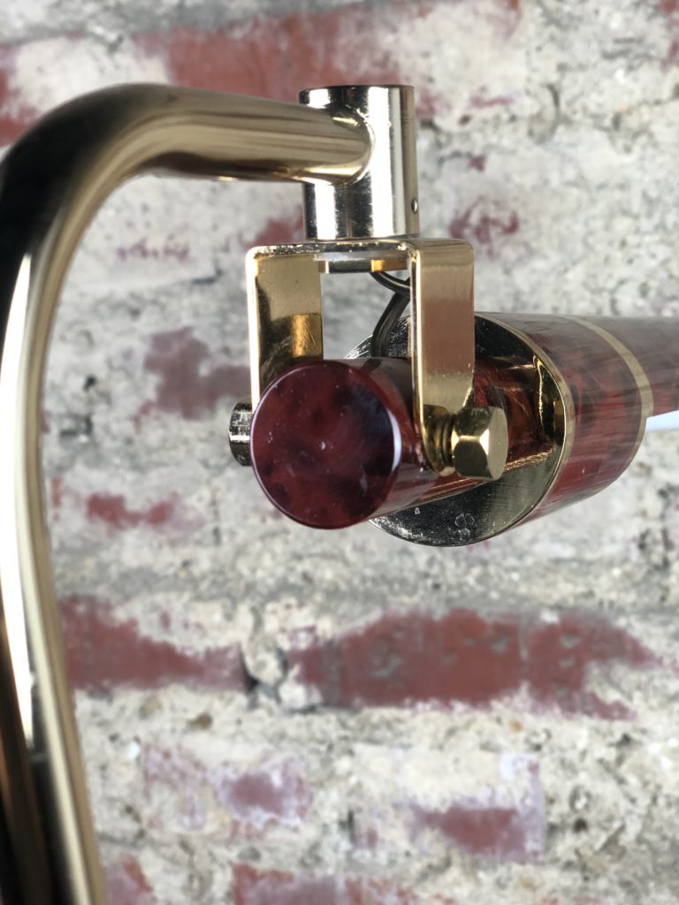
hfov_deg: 28.0
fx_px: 1360
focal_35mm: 52
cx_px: 340
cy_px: 452
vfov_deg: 36.8
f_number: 2.4
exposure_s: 1/50
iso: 50
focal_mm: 6
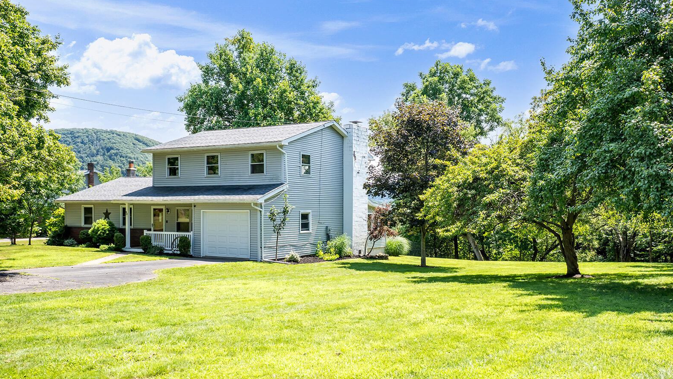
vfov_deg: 36.6
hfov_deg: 61.0
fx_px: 571
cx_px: 338
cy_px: 222
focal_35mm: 32
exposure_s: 1/125
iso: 160
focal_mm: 20
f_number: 9
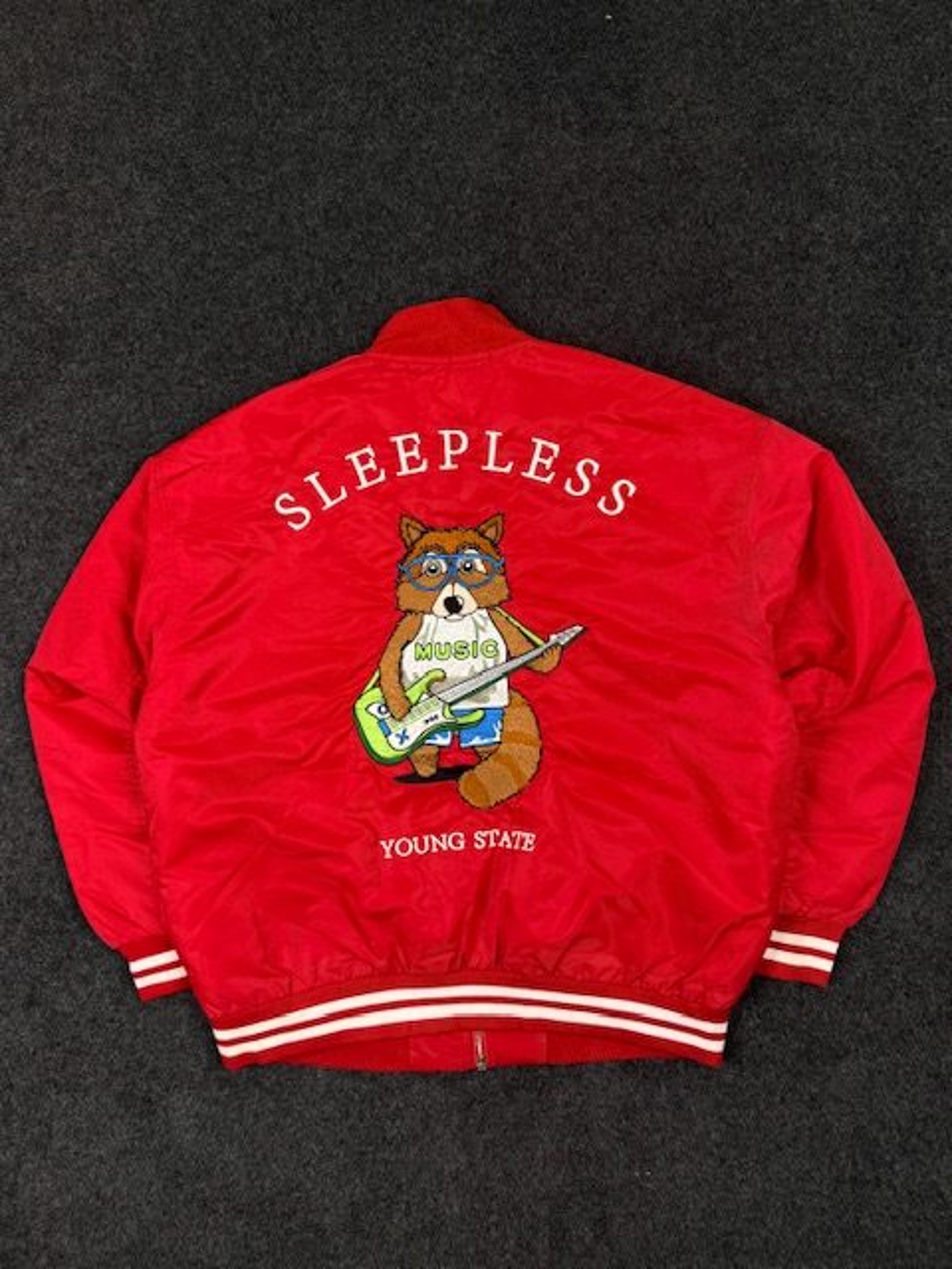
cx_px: 476
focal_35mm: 24
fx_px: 880
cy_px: 634
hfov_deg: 56.8
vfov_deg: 71.6
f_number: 1.78
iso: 100
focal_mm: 6.76
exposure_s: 1/100
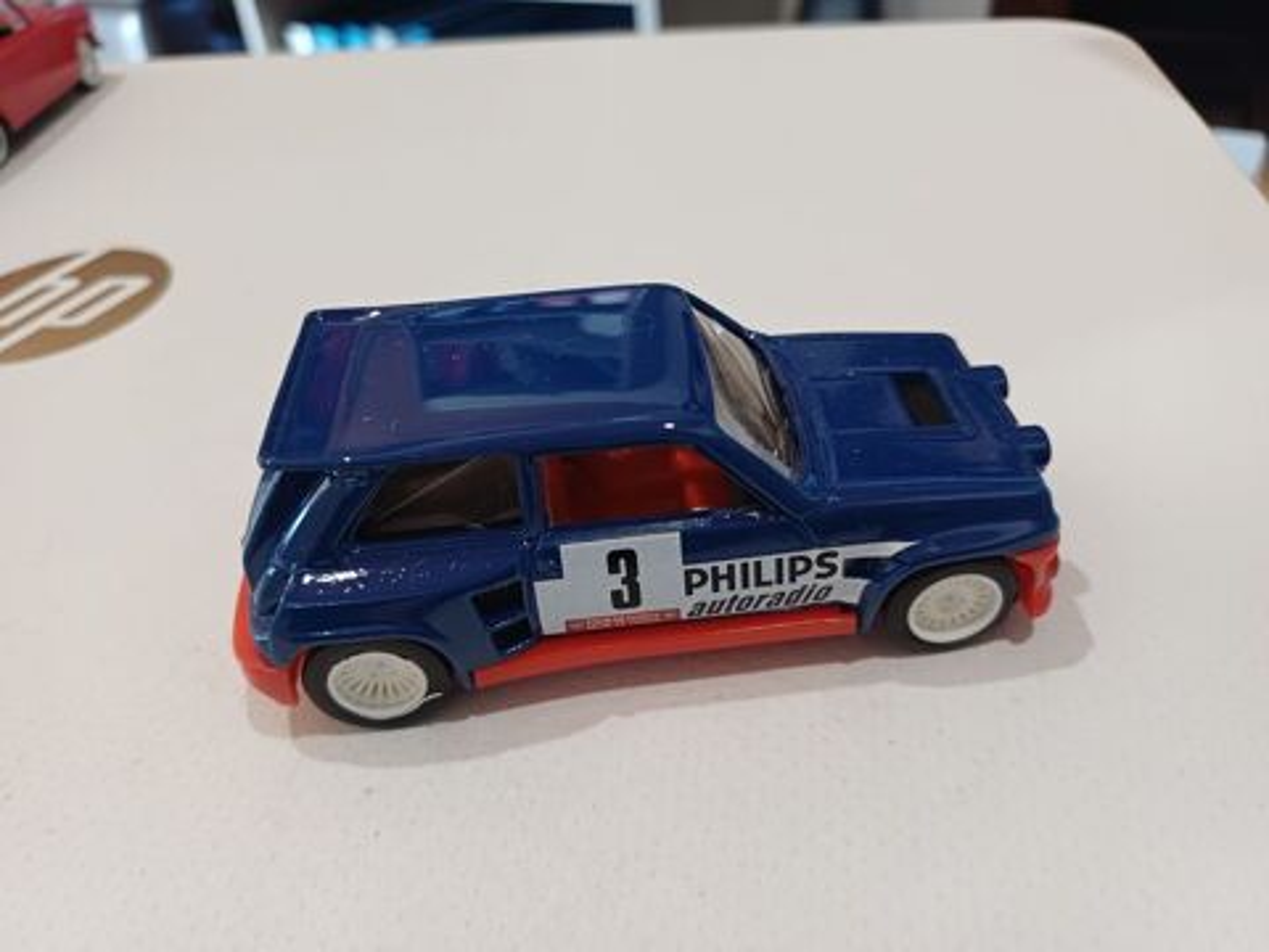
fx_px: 916
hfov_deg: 69.4
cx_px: 634
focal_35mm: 25
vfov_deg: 54.9
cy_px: 476
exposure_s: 1/50
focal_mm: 4.65
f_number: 1.8
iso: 250
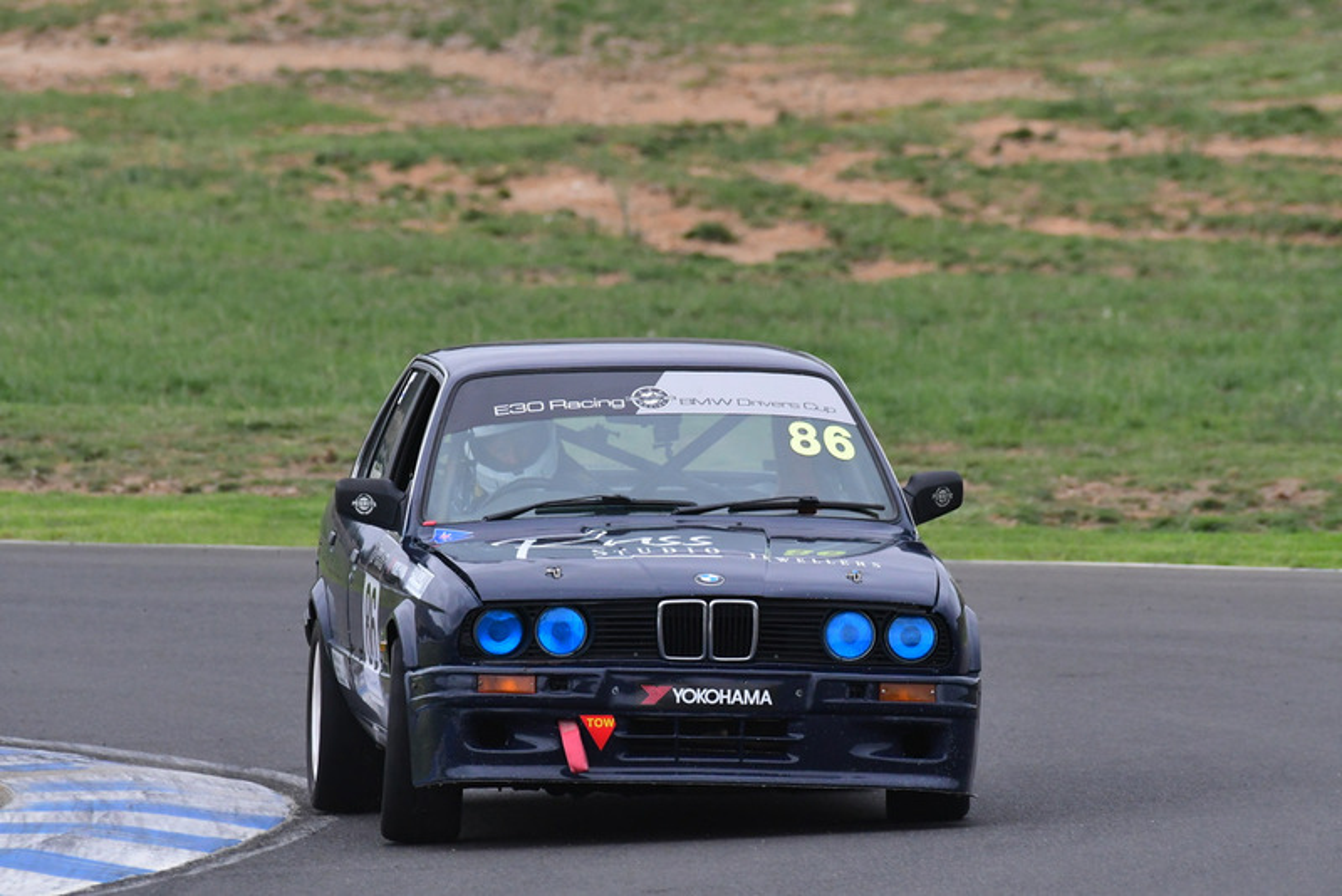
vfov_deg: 1.9
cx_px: 671
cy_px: 448
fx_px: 26848
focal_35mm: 720
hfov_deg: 2.9
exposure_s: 1/640
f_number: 9
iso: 2000
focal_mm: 480
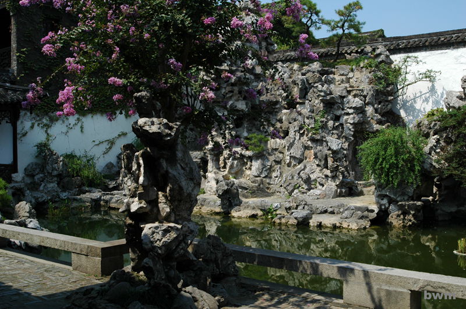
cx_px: 233
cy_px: 154
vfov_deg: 31.8
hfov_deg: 46.5
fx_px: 543
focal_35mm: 42
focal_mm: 28
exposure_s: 1/250
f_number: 10
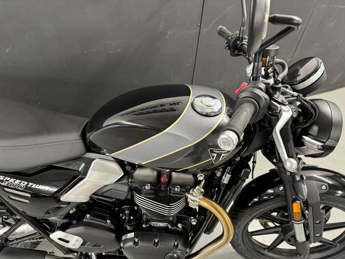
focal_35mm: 24
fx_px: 239
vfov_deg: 56.8
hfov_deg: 71.6
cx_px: 172
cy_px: 130
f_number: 1.78
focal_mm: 6.76
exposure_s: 1/50
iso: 400
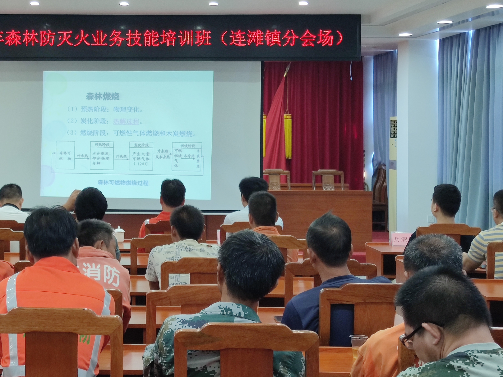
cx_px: 104
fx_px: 1090
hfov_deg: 25.6
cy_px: 123
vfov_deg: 19.6
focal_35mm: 75
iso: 161
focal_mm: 6.72
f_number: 1.69
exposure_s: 1/100
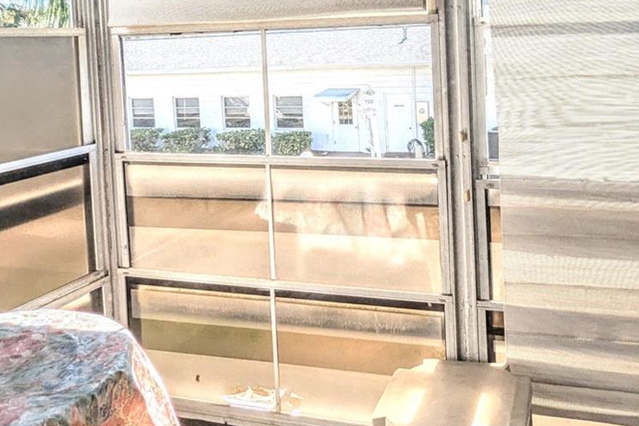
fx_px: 639
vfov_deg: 35.3
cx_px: 424
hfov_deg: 52.2
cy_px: 67
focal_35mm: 36
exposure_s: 1/423
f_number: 2.2
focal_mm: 2.35
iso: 44
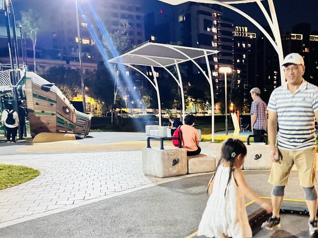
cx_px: 253
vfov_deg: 35.2
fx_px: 367
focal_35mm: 40
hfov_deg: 44.6
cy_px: 178
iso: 1250
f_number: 1.78
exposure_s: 1/30
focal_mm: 6.76
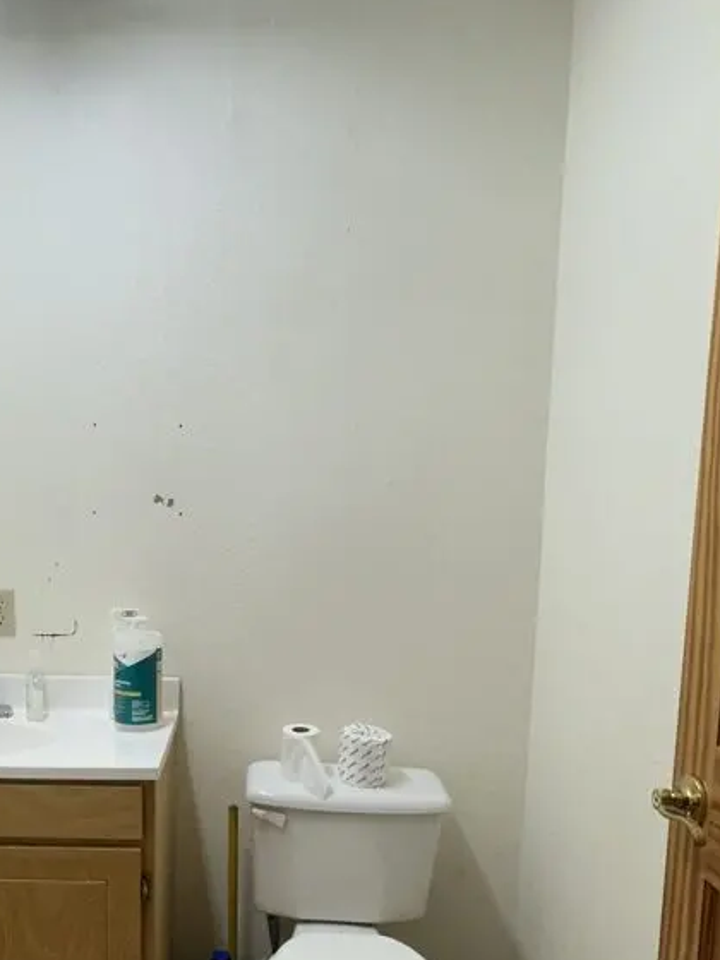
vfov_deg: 58.6
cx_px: 238
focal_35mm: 30
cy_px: 643
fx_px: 832
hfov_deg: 46.1
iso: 64
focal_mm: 2.22
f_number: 2.2
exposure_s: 1/120
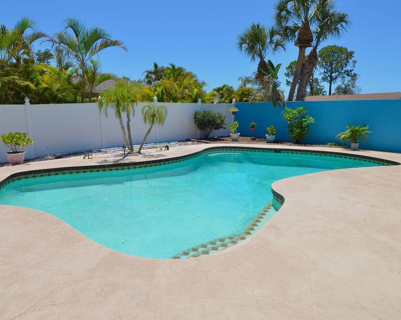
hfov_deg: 44.8
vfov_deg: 36.5
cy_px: 160
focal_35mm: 41
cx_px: 197
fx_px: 486
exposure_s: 1/320
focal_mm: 24
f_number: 9
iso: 100
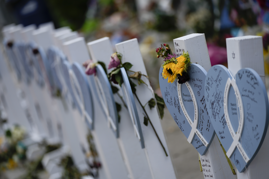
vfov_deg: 9.4
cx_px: 134
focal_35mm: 146
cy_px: 90
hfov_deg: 14.1
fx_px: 1091
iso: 100
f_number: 2.8
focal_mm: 146
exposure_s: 1/1000
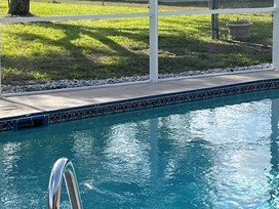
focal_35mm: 98
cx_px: 155
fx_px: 790
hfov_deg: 20.0
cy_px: 99
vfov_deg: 15.1
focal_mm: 4.2
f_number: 1.6
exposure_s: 1/1006
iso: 32
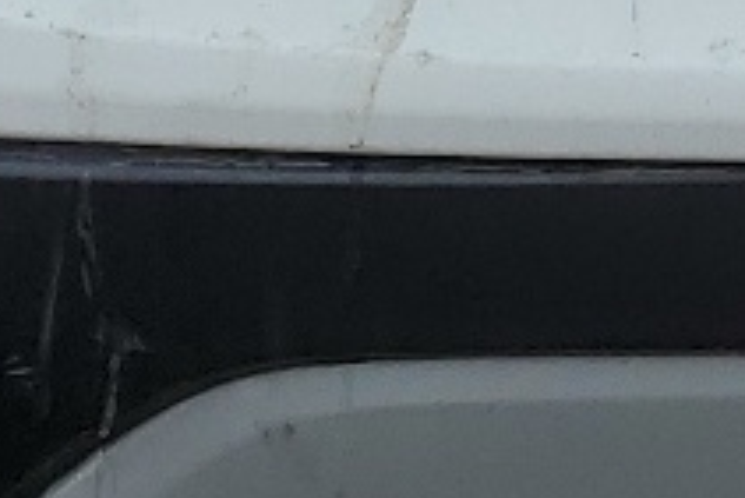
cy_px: -1028
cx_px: 1020
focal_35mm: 205
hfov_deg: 9.8
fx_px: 4245
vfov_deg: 6.2
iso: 50
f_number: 1.5
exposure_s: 1/2000
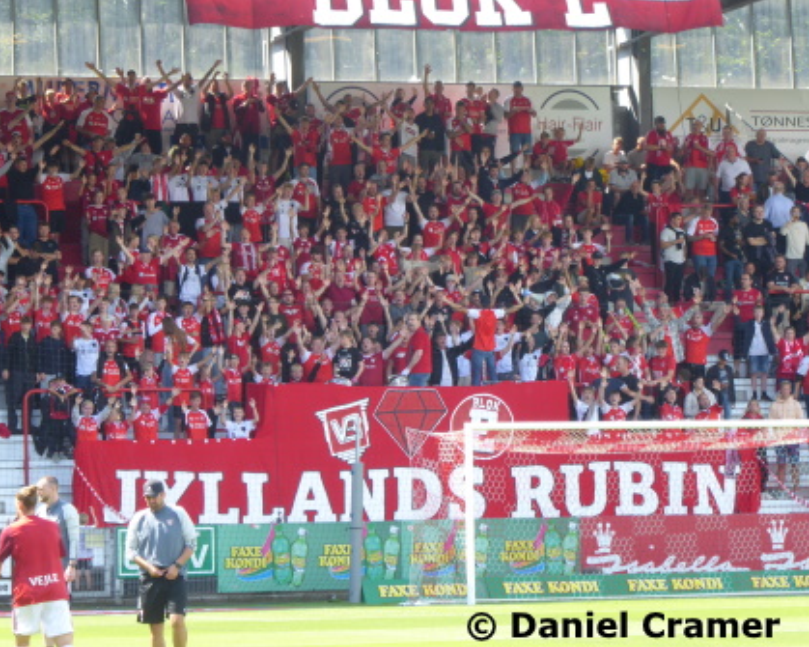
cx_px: 415
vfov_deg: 5.9
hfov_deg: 7.4
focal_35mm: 262
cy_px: 324
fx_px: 6272
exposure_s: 1/80
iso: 100
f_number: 5.6
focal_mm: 44.8
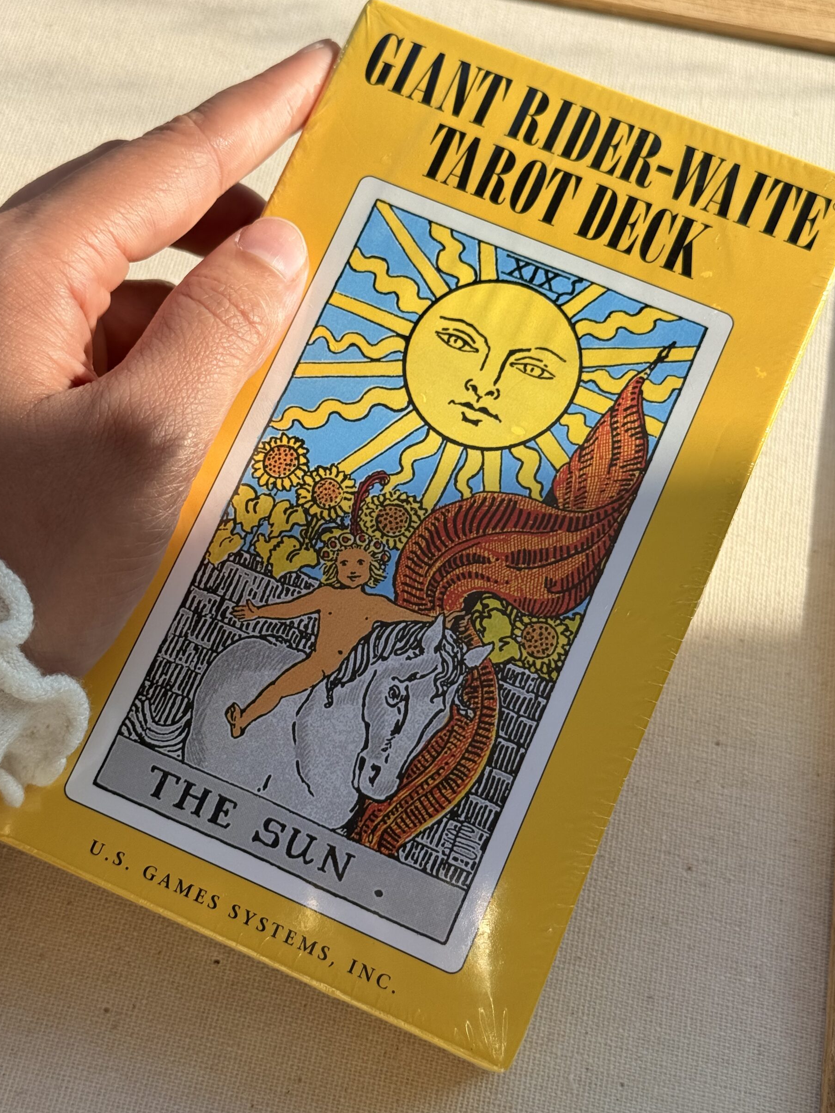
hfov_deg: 28.6
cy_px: 531
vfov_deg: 37.5
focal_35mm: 51
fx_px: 1640
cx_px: 396
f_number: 1.78
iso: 100
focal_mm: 6.76
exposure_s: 1/1754
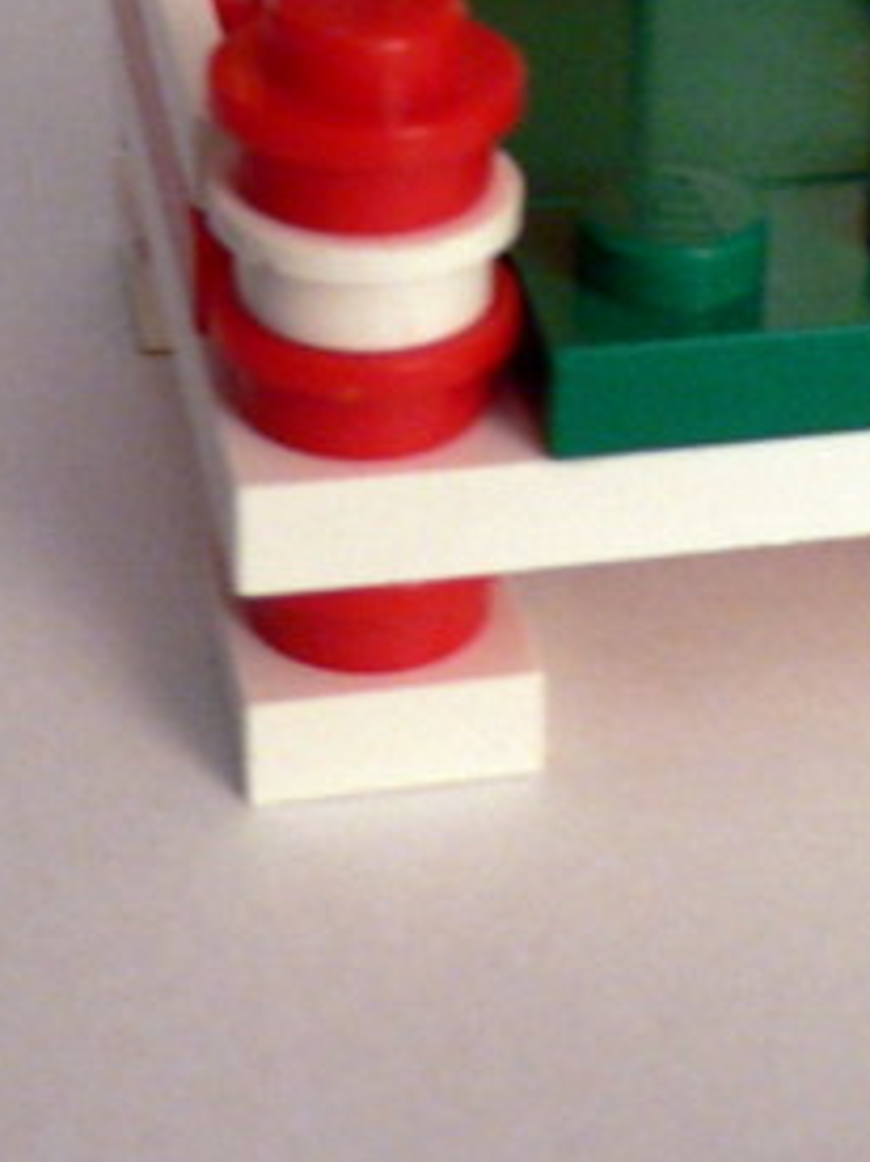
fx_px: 3421
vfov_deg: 18.6
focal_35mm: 102
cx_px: 781
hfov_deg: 14.4
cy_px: -80
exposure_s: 1/4
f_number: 2.8
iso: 100
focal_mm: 4.6
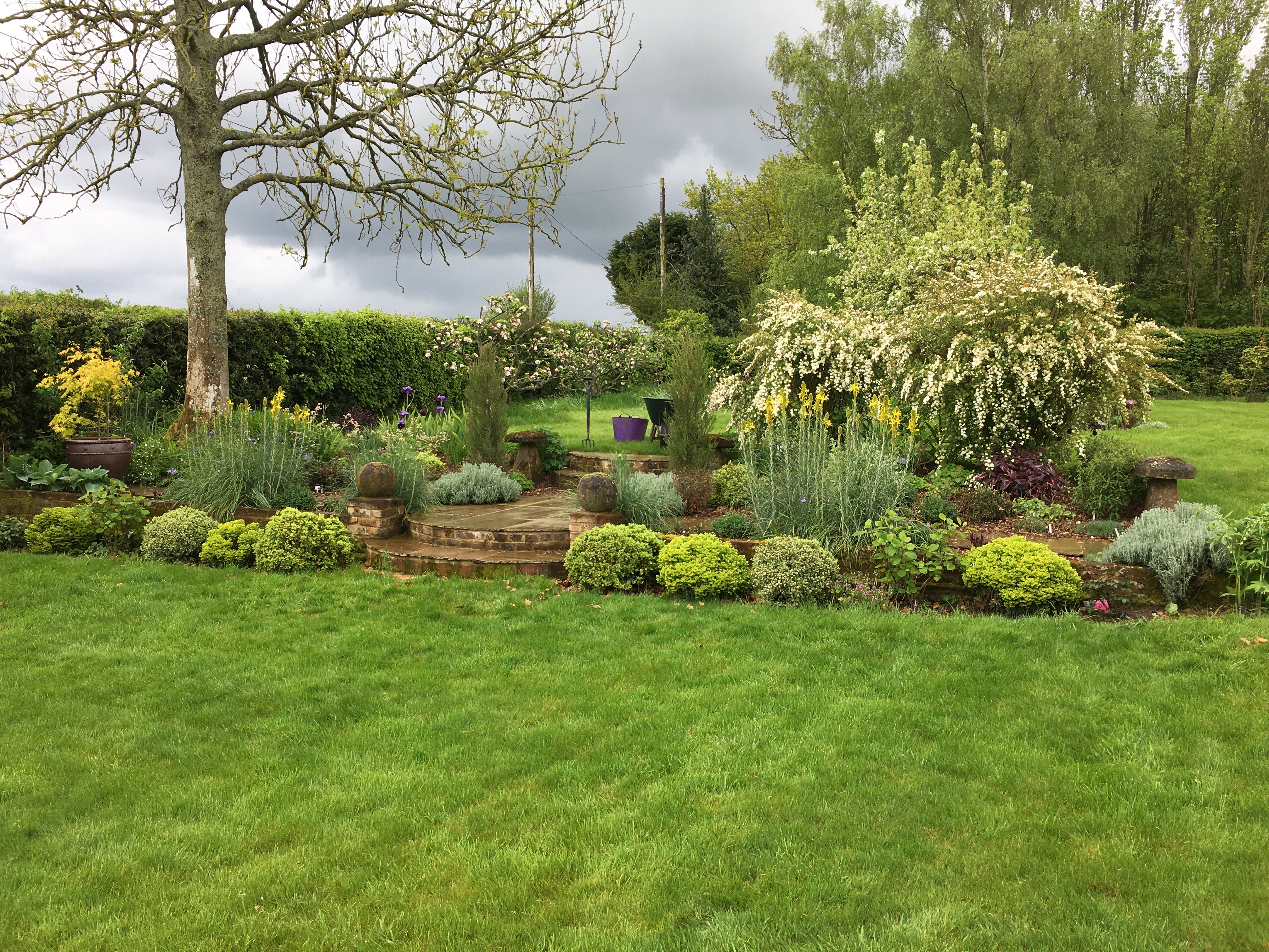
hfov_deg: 61.7
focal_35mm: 29
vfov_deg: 48.2
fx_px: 1063
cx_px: 634
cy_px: 476
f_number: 2.2
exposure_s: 1/373
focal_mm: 4.15
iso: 25
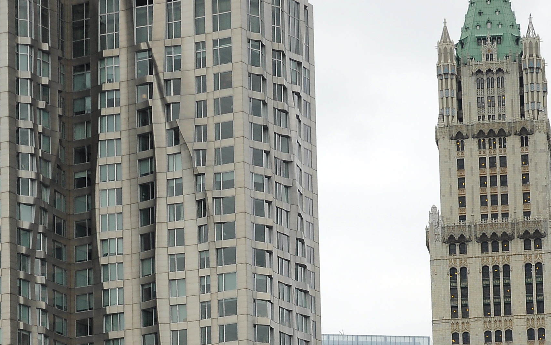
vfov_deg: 6.2
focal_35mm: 211
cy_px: 438
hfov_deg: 9.9
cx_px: 276
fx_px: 3173
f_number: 5.6
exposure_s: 1/90
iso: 100
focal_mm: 55
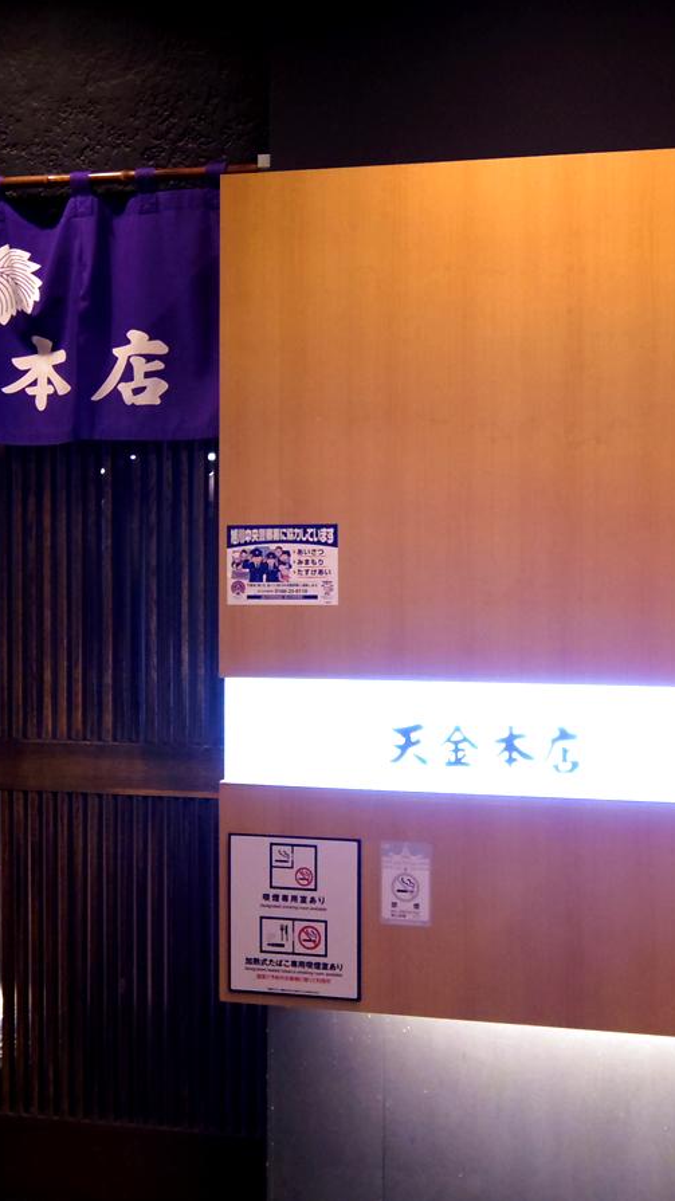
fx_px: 1815
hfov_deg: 21.1
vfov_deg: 36.6
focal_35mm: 57
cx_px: 381
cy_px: 600
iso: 1000
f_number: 1.9
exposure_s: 1/60
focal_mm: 8.5
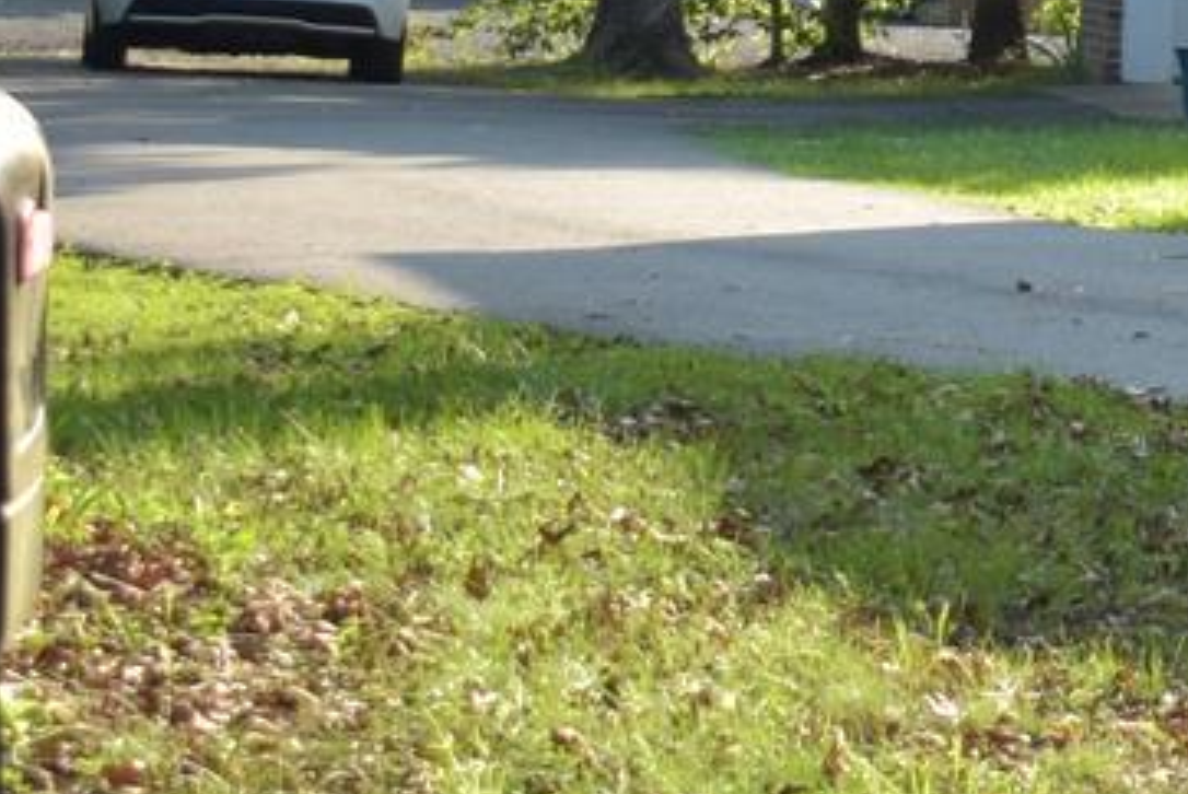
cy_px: -589
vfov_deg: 5.5
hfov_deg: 7.7
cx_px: 2973
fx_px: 8119
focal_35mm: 246
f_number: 4.2
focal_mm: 29
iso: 200
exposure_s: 1/250
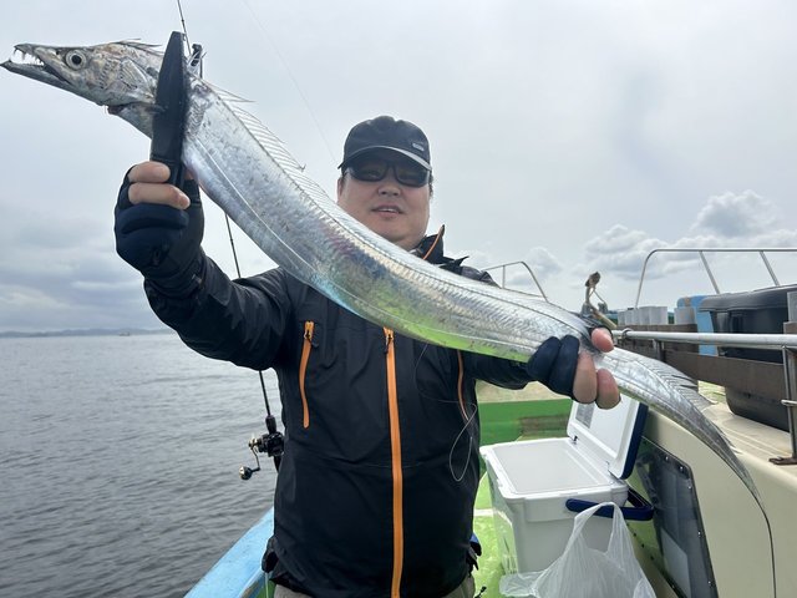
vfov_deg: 53.1
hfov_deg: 67.3
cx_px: 398
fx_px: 599
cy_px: 299
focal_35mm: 26
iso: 50
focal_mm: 5.7
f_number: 1.5
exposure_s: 1/6211
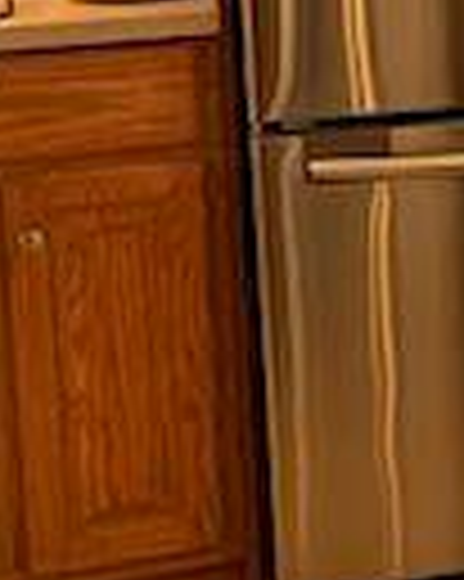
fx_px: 2165
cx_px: 1059
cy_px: -45
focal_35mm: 126
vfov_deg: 14.9
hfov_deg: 10.7
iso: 160
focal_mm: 5.1
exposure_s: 1/60
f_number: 1.6
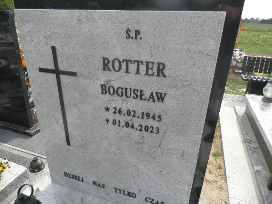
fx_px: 189
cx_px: 136
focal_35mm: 24
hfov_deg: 71.6
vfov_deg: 56.8
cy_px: 102
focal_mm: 4.3
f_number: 8.3
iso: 64
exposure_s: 1/100
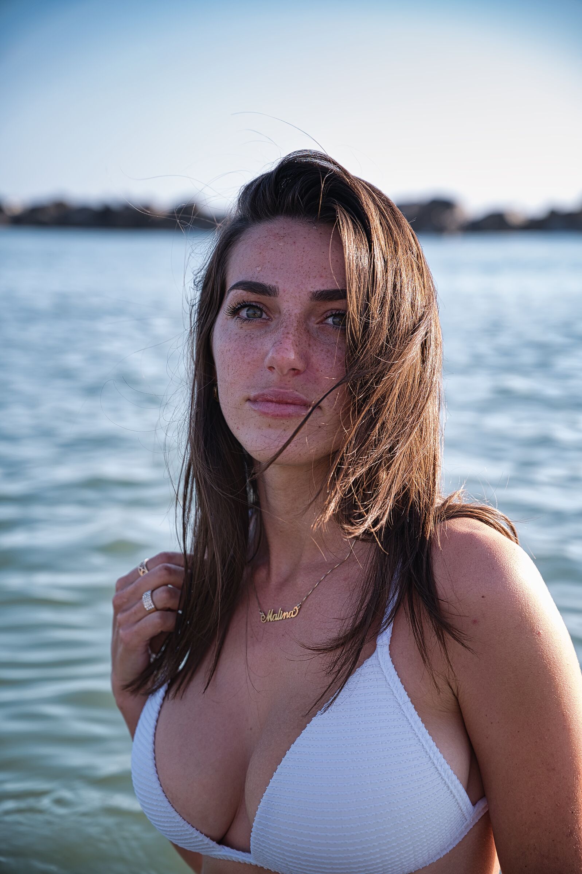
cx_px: 291
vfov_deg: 31.4
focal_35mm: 64
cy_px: 437
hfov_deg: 21.2
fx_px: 1554
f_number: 4
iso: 50
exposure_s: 1/200
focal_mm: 64
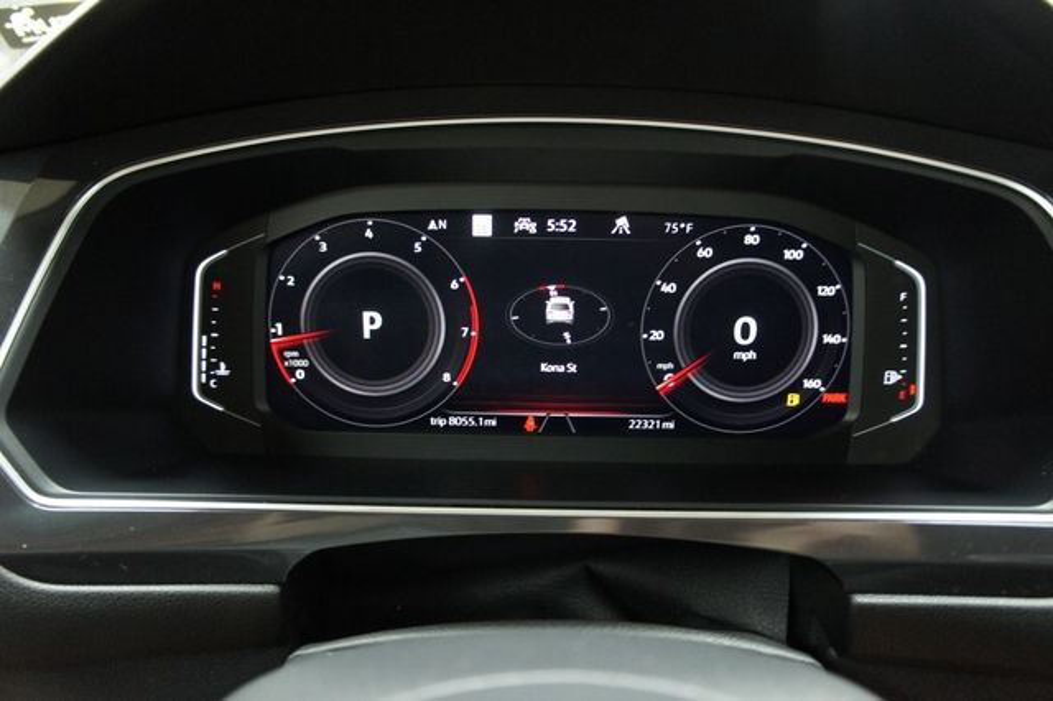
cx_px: 526
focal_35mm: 27
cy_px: 350
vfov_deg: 47.9
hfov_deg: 67.4
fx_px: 789
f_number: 3.5
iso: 1600
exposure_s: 1/10
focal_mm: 18
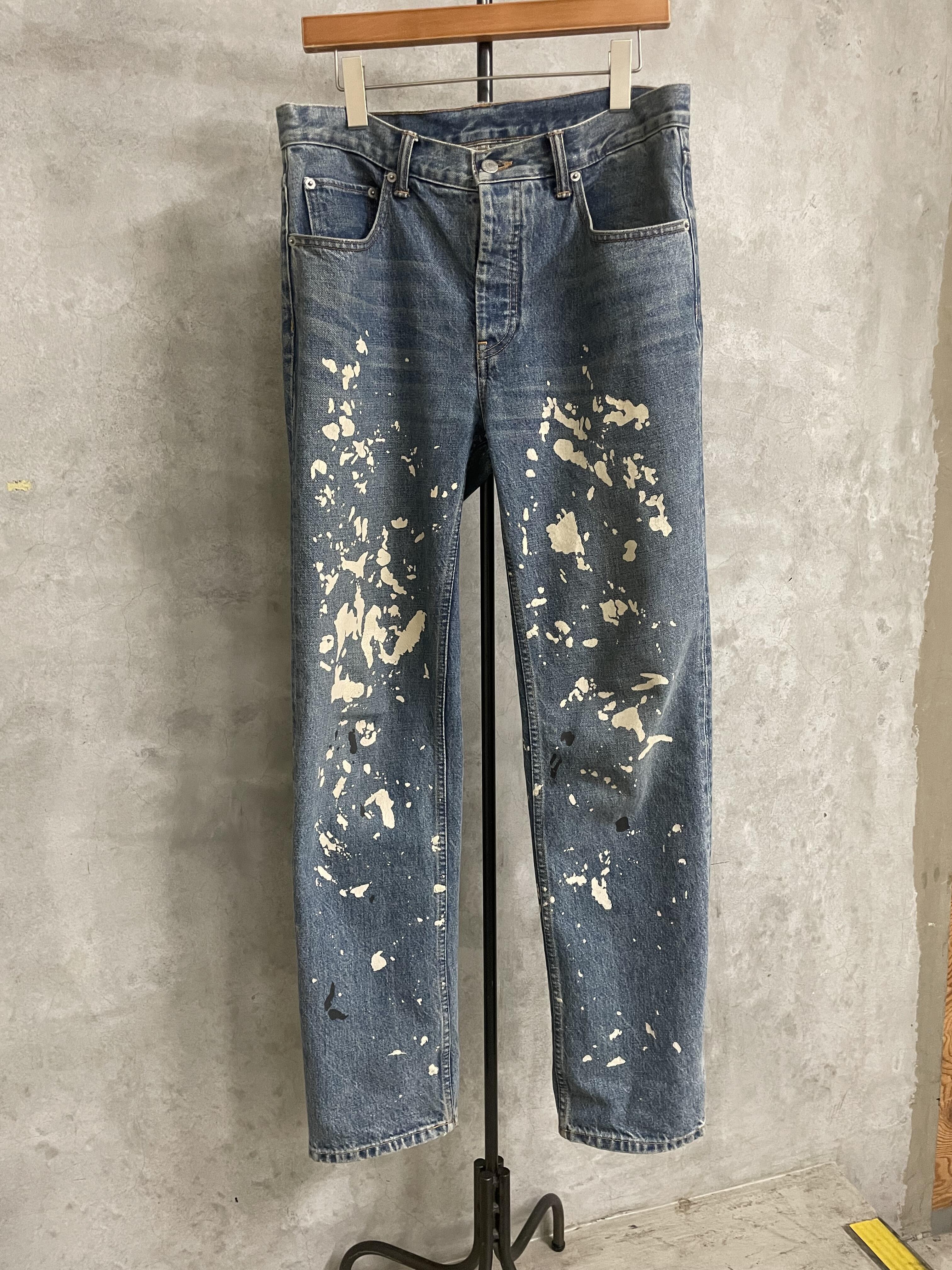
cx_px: 476
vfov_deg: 67.3
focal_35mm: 26
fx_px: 953
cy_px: 635
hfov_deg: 53.1
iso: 500
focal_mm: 4.2
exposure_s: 1/60
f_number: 1.6
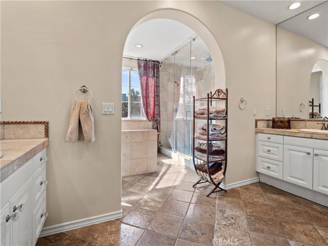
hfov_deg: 94.5
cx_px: 164
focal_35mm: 16
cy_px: 123
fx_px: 152
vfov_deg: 78.1
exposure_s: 1/5
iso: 200
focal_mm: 8
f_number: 8
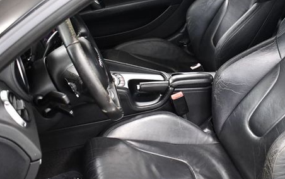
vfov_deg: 24.9
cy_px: 80
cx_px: 200
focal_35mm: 52
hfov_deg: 38.2
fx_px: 404
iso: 3200
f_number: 3.5
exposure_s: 1/60
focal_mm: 18
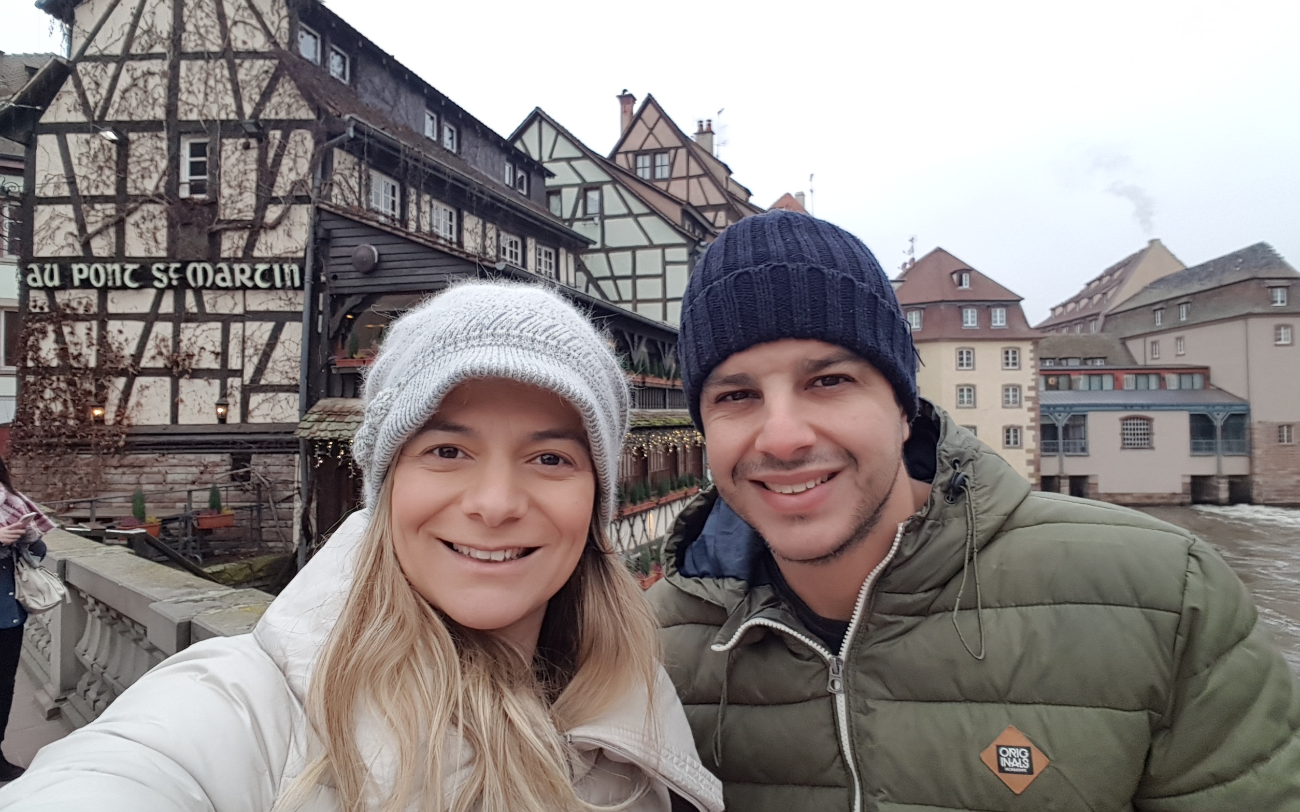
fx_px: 815
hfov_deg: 77.2
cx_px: 655
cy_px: 404
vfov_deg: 53.0
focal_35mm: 23
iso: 50
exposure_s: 1/256
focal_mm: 2.1
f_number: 1.7
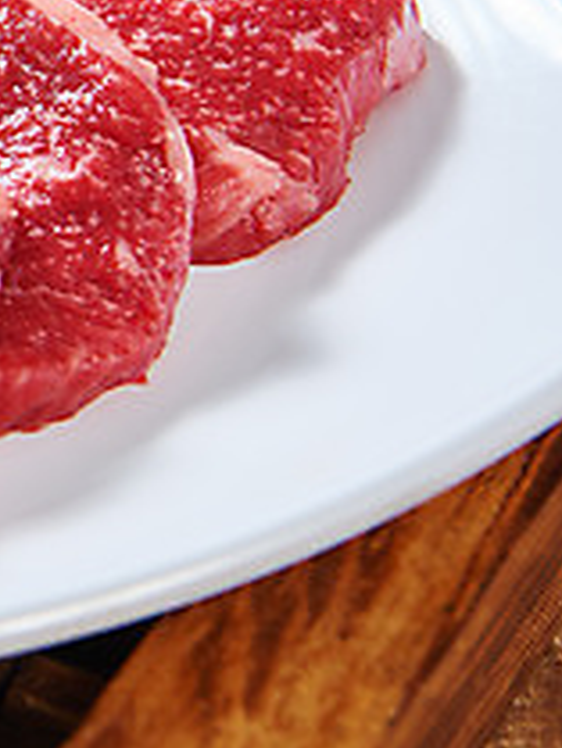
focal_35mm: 193
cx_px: -453
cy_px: 68
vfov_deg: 10.2
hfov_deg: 7.5
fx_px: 4174
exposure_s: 1/125
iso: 100
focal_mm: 70
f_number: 9
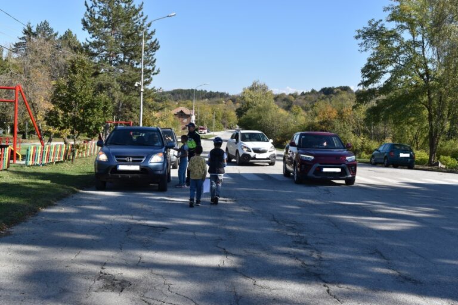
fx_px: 534
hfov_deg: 46.4
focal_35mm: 42
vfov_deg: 31.9
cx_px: 229
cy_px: 152
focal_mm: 28
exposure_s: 1/400
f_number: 10
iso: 200
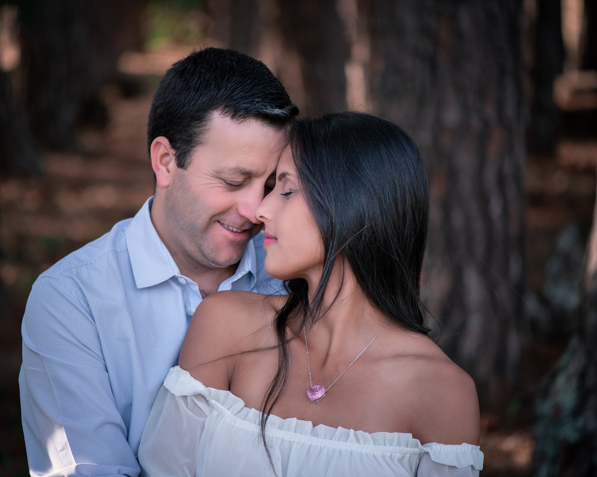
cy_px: 237
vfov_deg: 13.0
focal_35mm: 119
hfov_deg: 16.2
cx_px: 264
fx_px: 2102
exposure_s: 1/250
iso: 250
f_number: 2.8
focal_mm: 105
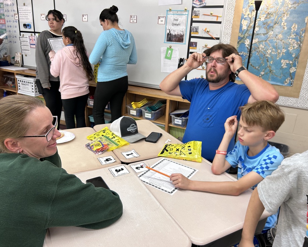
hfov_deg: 62.2
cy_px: 125
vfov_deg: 51.5
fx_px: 255
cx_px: 150
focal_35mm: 28
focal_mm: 5.7
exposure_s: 1/60
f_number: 1.5
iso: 64
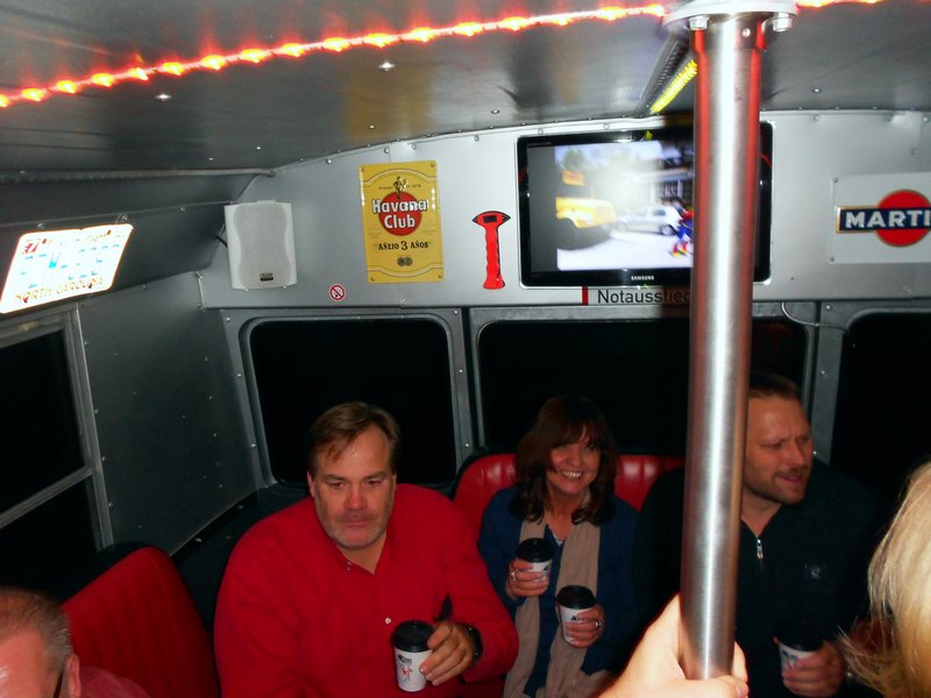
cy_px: 349
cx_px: 466
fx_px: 780
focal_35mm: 29
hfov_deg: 61.7
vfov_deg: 48.2
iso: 200
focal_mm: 5.3
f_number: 3.4
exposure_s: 1/25
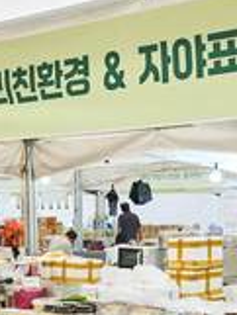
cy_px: 225
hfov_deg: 13.4
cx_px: 137
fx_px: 1012
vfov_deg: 17.6
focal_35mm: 111
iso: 5000
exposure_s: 1/400
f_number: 7.1
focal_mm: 31
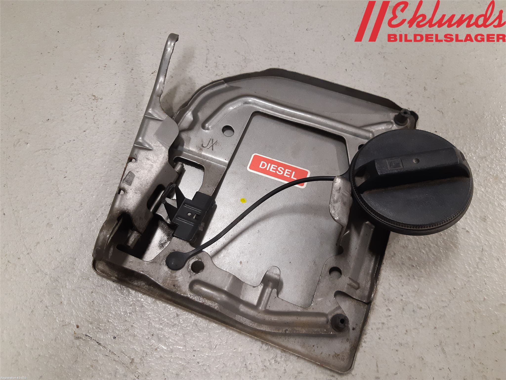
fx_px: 380
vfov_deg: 53.1
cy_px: 190
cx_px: 253
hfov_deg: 67.3
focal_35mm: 26
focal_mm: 3.93
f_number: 1.7
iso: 125
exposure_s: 1/50
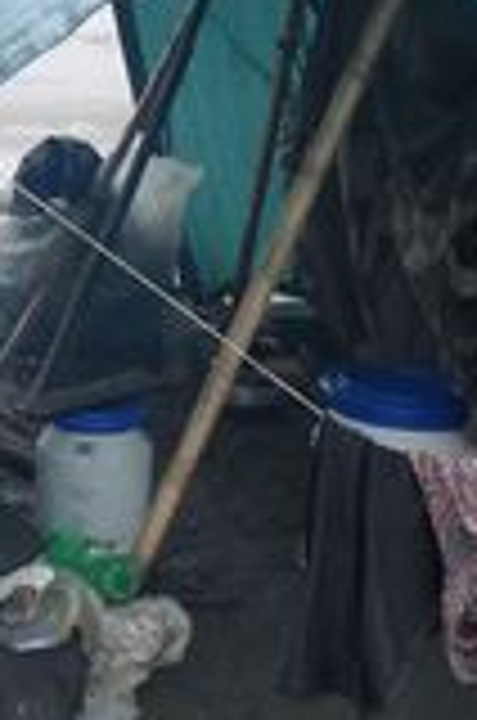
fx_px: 1976
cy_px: 652
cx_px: -126
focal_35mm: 99
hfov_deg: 13.3
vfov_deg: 20.2
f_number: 2.8
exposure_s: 1/90
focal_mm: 6.3
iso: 80
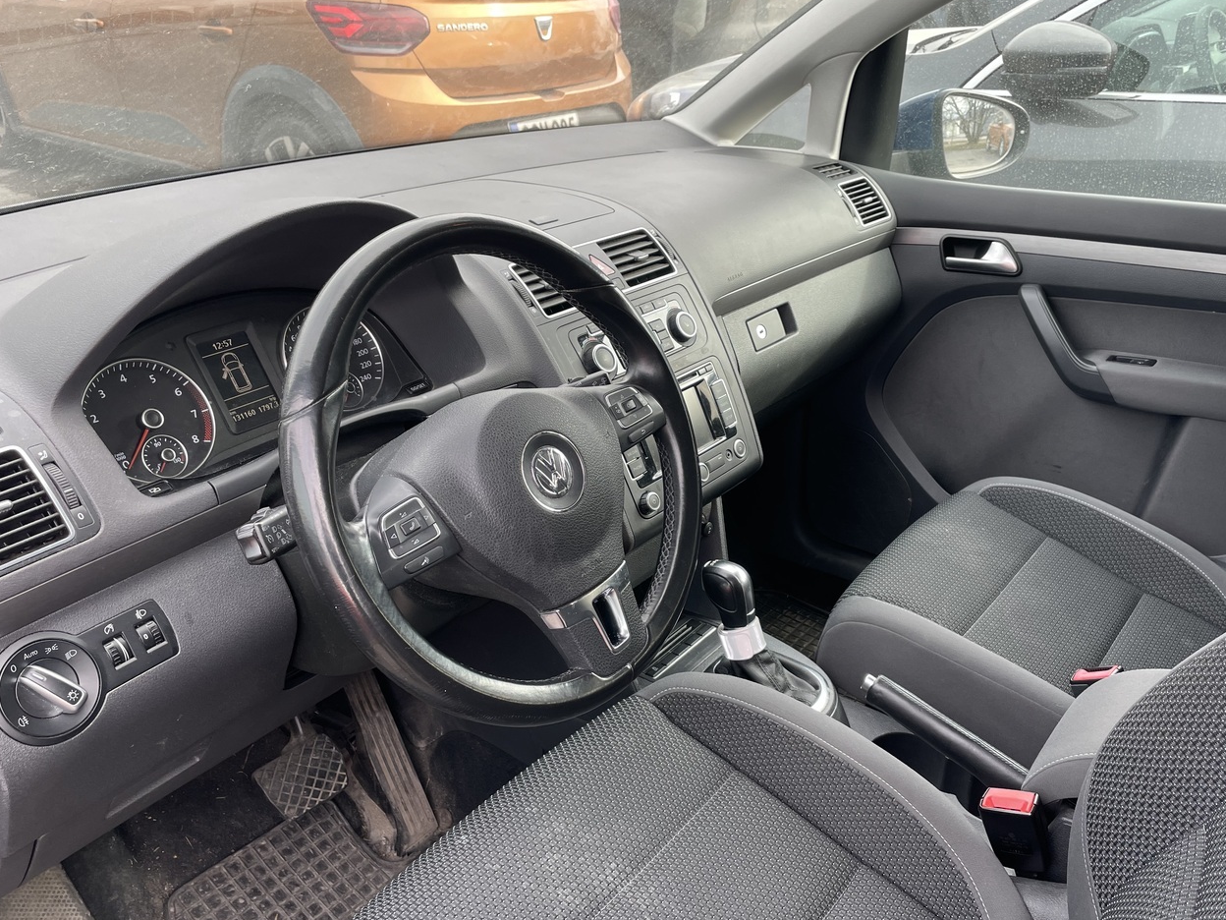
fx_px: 1063
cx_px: 684
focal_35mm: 30
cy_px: 486
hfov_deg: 59.8
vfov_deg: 46.8
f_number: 1.6
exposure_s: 1/130
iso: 32
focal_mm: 4.2
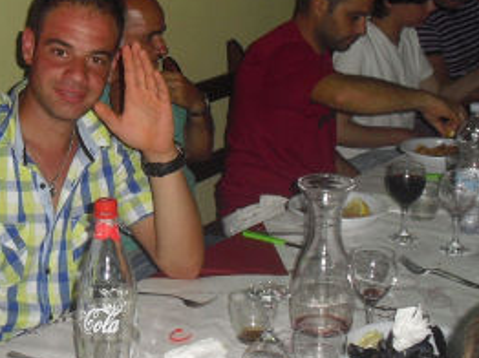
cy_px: 172
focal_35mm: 81
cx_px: 68
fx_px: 1120
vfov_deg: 18.2
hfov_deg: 23.6
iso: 200
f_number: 3.1
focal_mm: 6.3
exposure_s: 1/60
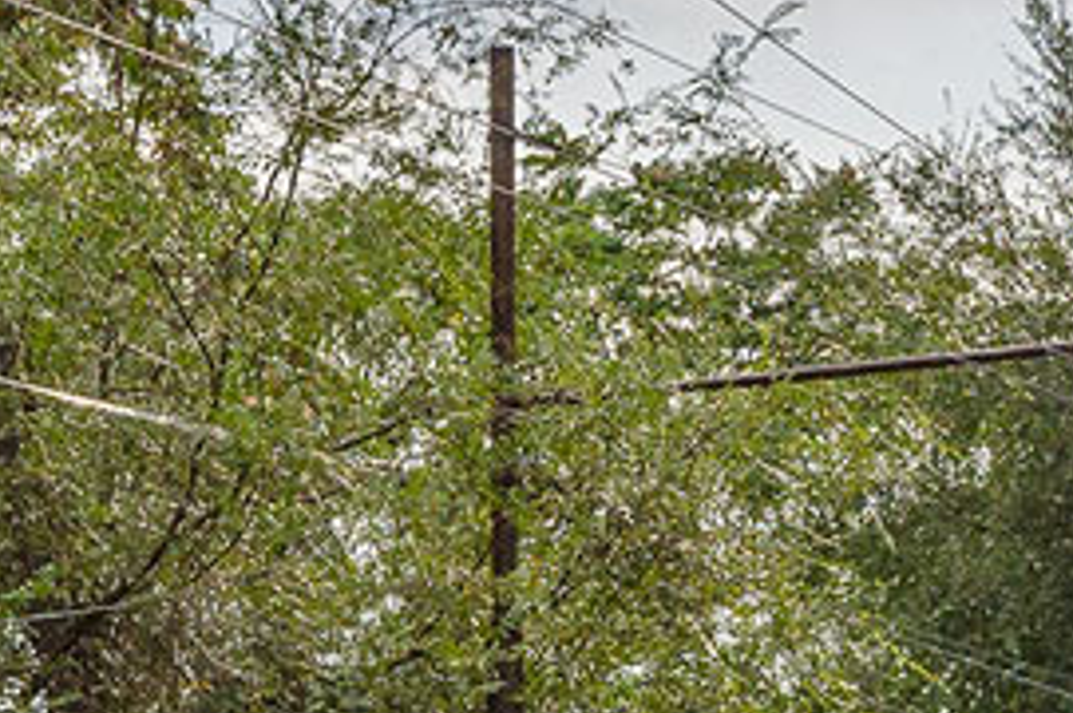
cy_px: 871
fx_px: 5061
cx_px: 748
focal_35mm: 170
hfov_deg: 12.1
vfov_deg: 8.0
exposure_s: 1/1600
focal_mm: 24
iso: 250
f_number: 5.6
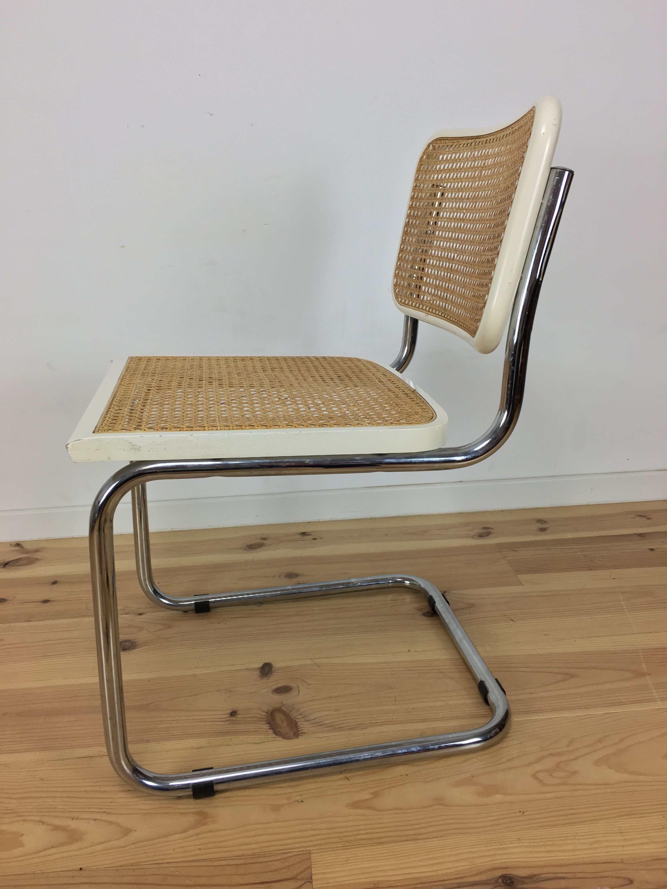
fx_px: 745
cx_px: 334
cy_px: 444
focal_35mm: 29
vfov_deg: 61.7
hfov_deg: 48.2
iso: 32
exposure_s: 1/33
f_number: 2.2
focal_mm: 4.15
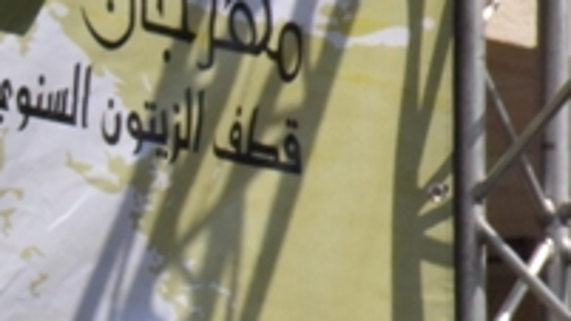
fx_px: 8902
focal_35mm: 588
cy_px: 87
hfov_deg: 3.6
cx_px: -707
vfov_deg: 2.1
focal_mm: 110
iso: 1600
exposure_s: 1/2000
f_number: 22
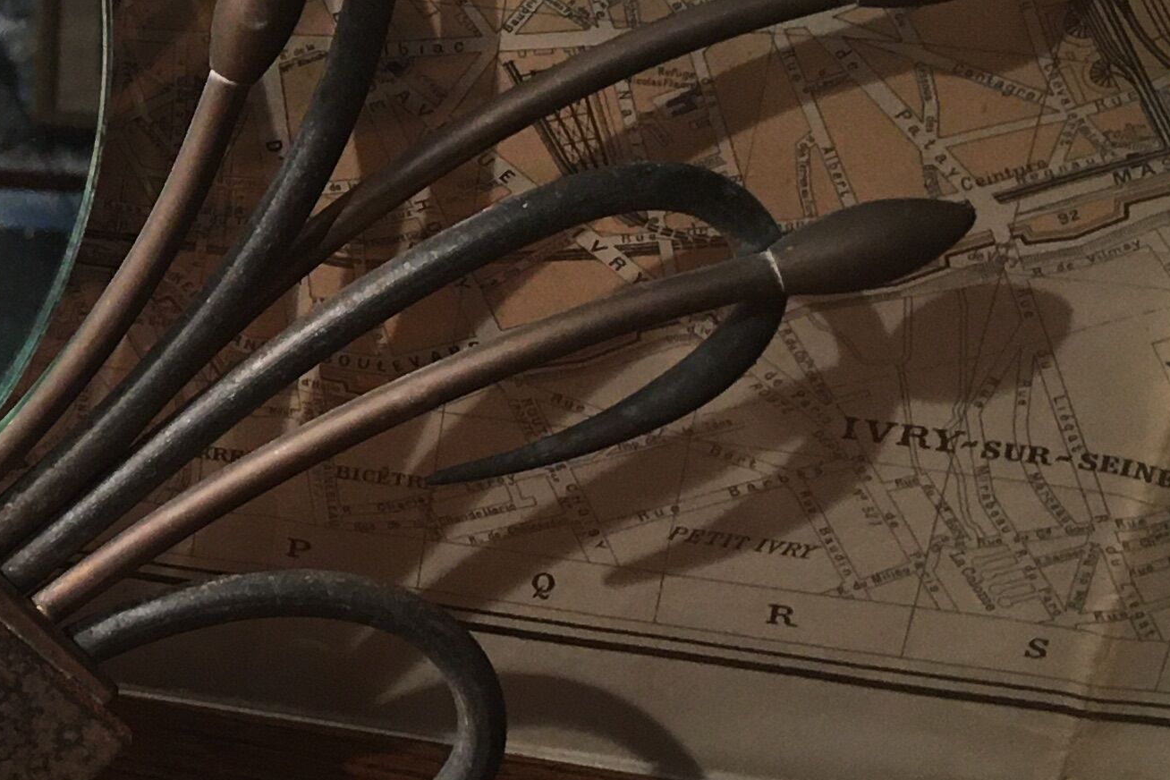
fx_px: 3022
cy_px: 35
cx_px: -364
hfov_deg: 20.0
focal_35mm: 93
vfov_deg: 14.5
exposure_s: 1/33
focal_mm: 4.15
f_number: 2.2
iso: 125
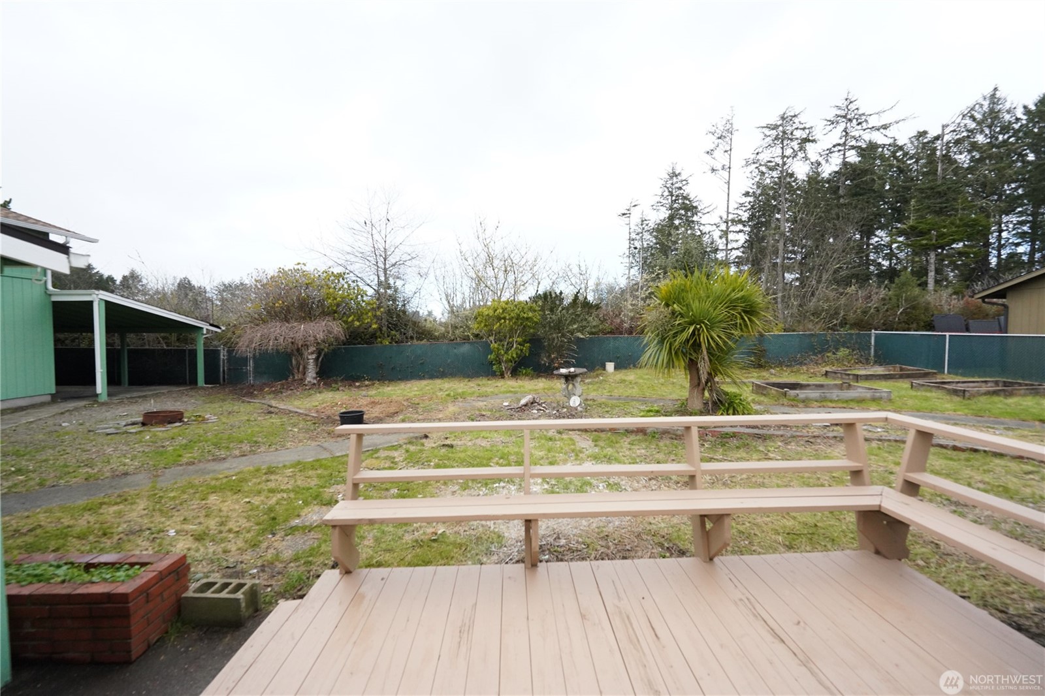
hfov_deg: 104.3
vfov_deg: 81.2
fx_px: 406
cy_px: 348
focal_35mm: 14
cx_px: 522
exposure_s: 1/8000
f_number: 4
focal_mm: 14
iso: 3200
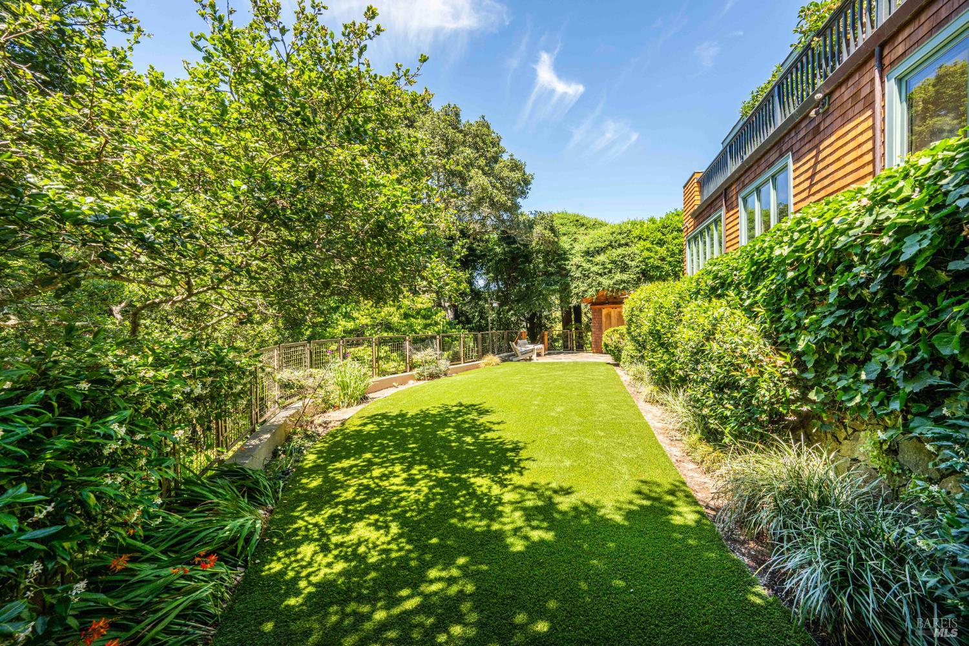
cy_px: 323
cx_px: 484
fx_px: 377
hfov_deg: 104.3
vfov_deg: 81.2
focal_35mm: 14
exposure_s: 1/100
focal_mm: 14
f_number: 9
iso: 250
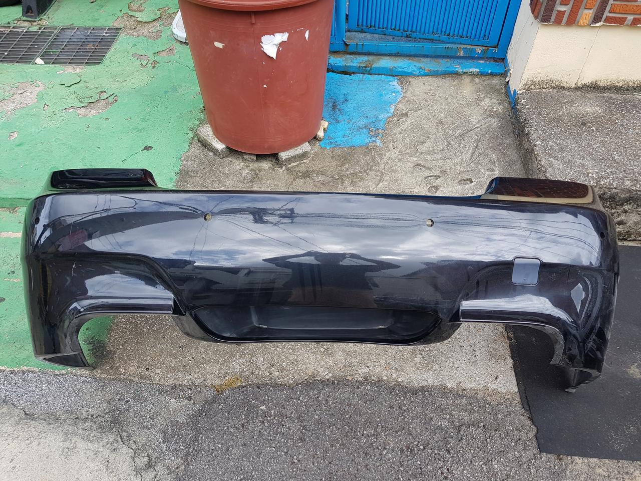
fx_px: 481
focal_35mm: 26
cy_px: 240
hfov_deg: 67.3
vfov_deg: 53.1
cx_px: 320
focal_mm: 4.2
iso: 40
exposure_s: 1/346
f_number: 1.7
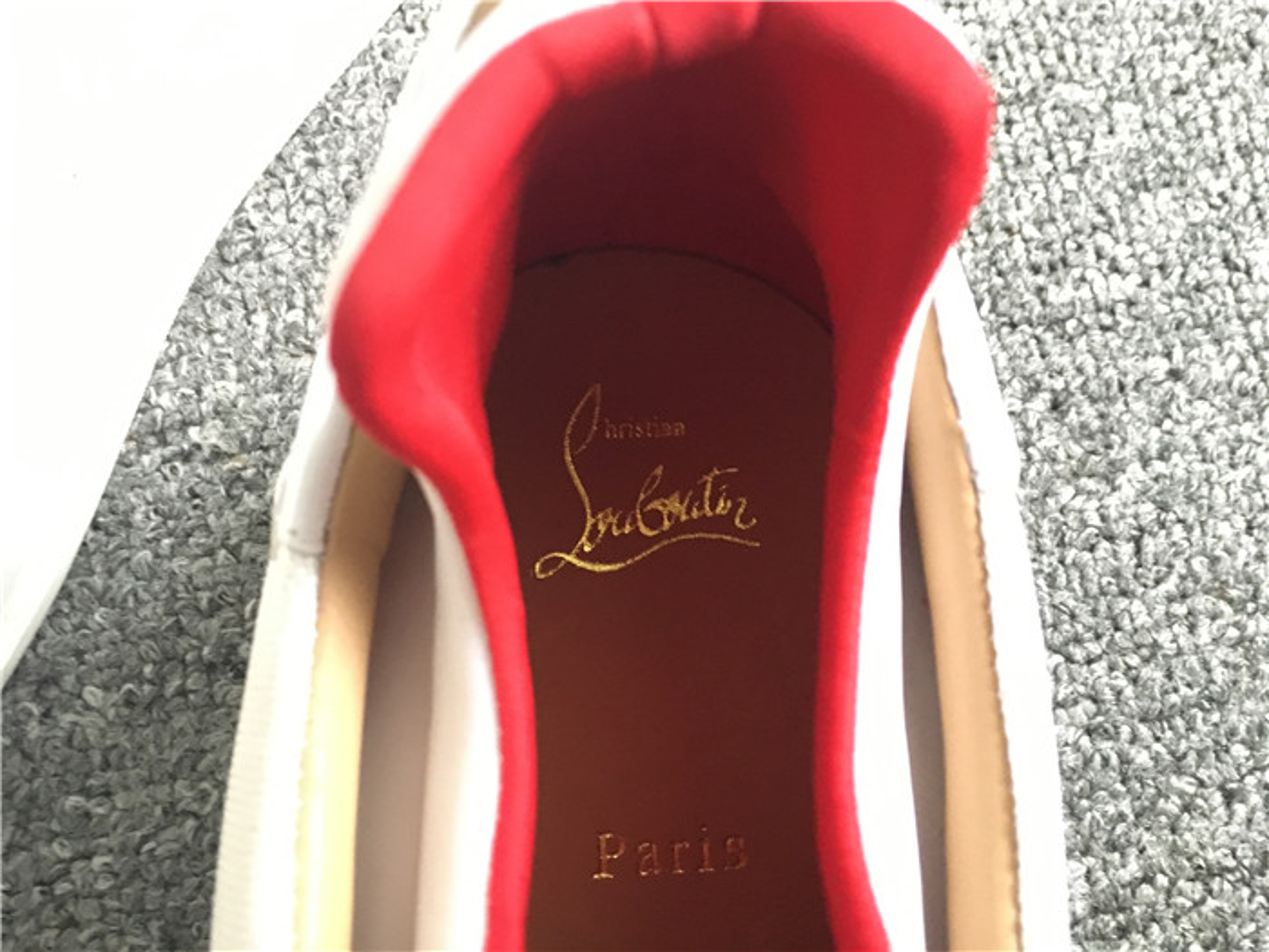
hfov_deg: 61.7
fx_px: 1063
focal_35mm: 29
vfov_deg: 48.2
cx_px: 634
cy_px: 476
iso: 320
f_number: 2.2
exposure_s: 1/17
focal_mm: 4.15
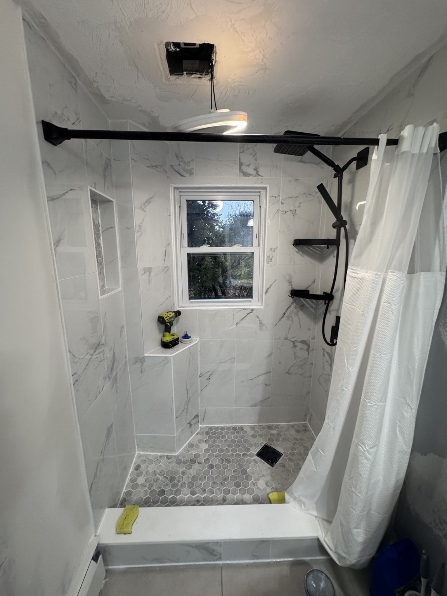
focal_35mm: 14
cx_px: 224
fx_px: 241
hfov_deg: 85.7
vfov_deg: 102.1
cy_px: 298
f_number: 2.2
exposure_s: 1/60
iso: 320
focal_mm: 2.22
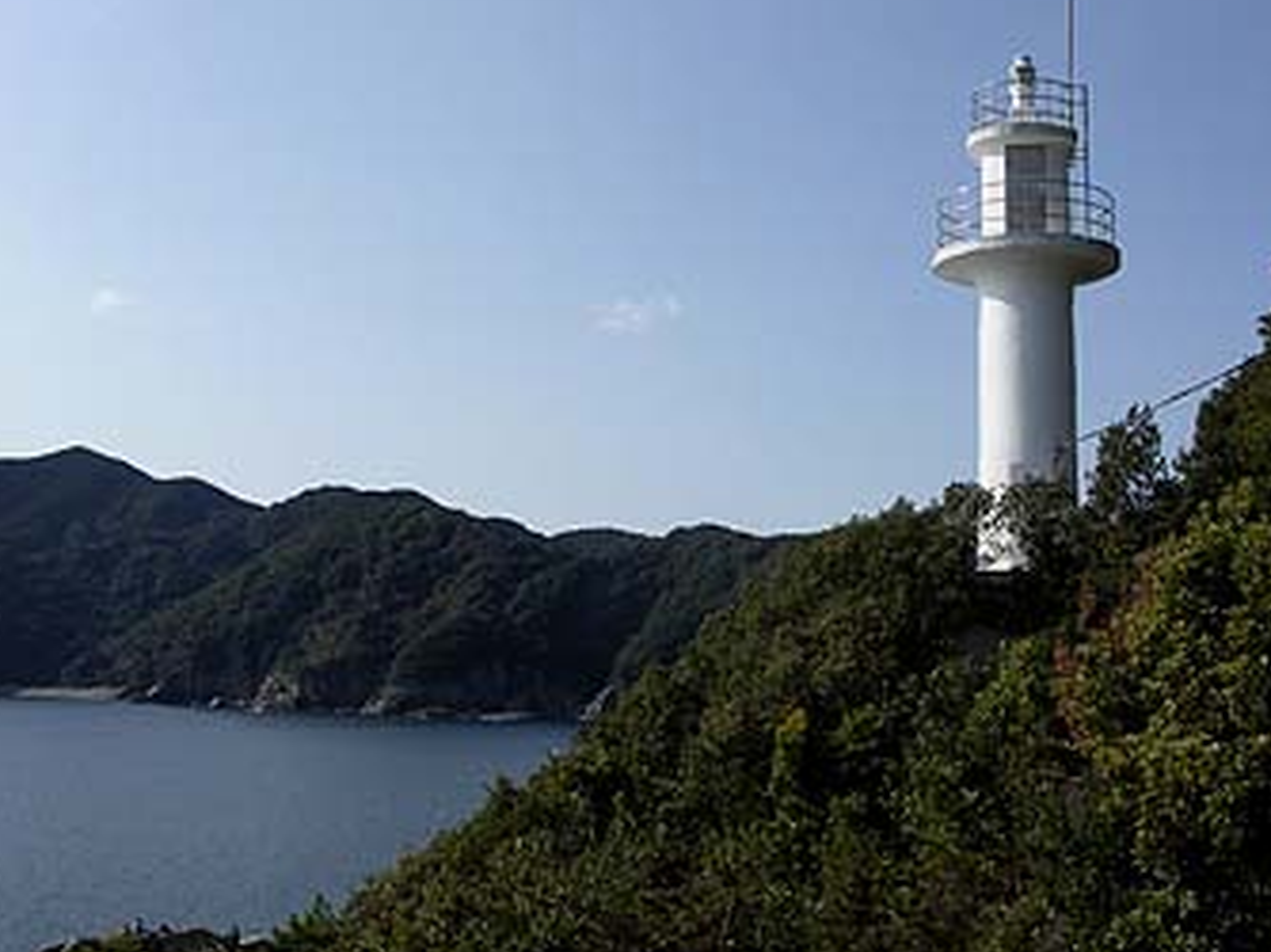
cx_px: 655
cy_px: 453
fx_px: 1504
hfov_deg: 45.8
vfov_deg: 35.1
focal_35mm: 41
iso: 100
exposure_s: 1/396
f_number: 5.6
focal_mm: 5.8
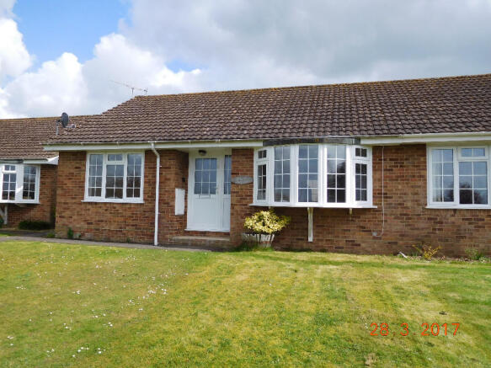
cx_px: 246
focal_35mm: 25
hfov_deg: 69.4
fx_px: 355
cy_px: 184
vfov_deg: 54.9
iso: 125
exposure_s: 1/1250
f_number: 3.4
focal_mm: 4.5
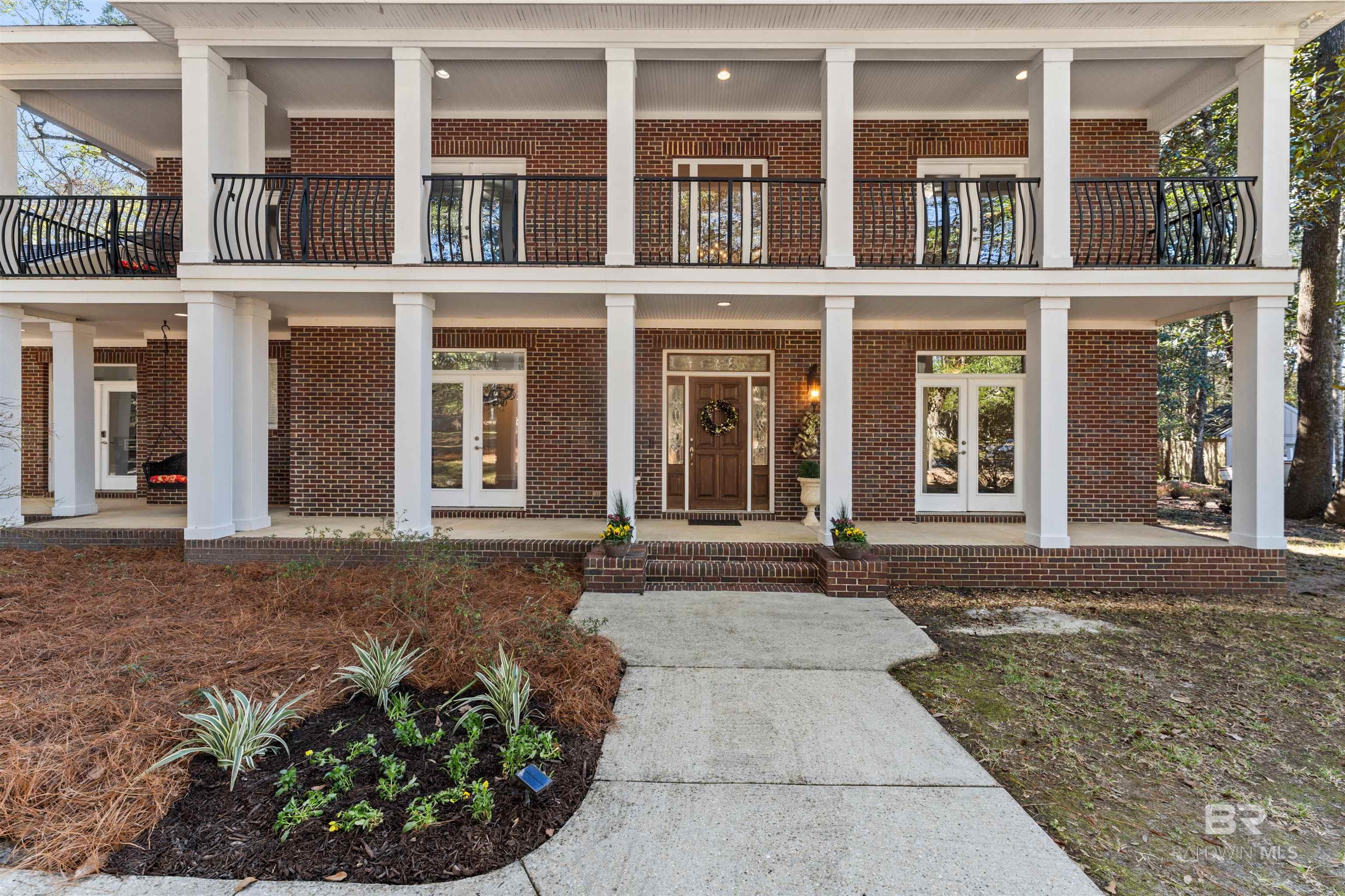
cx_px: 672
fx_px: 523
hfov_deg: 104.3
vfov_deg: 81.2
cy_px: 448
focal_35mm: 14
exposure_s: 1/60
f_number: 6.3
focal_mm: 14
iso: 500
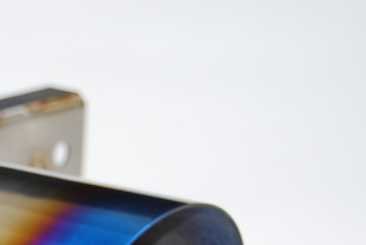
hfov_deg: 8.2
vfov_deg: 5.5
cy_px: 359
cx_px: -161
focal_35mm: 246
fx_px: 2507
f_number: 5.6
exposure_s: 1/200
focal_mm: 55
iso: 100
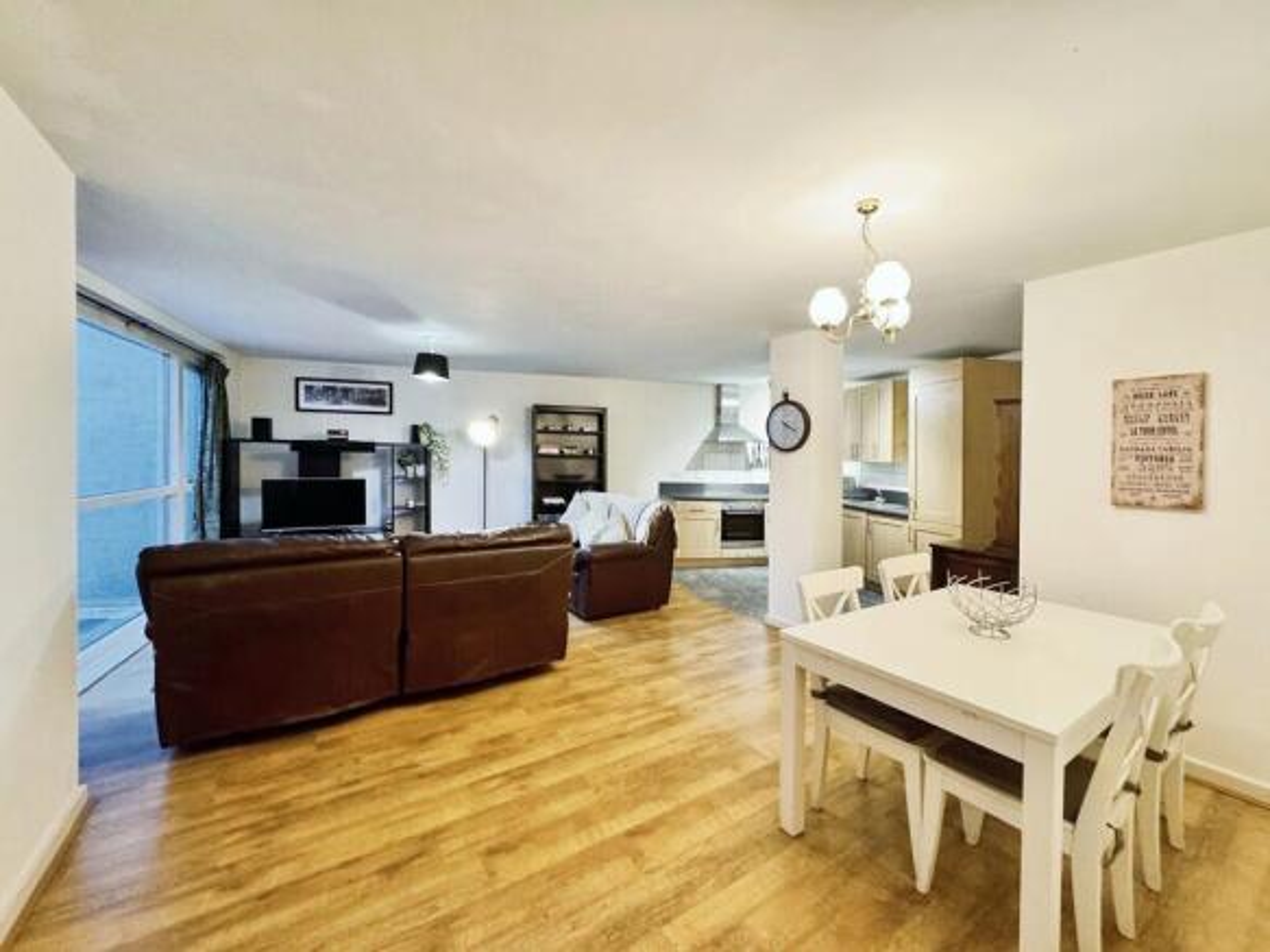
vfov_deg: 85.7
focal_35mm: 14
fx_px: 514
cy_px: 476
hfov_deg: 102.1
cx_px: 635
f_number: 2.2
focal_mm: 2.22
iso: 400
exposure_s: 1/50
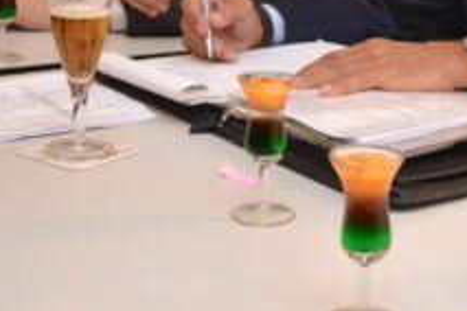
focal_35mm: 92
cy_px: -100
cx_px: 437
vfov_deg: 14.2
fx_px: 1199
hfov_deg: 21.4
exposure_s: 1/60
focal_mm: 21
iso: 1400
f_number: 3.8
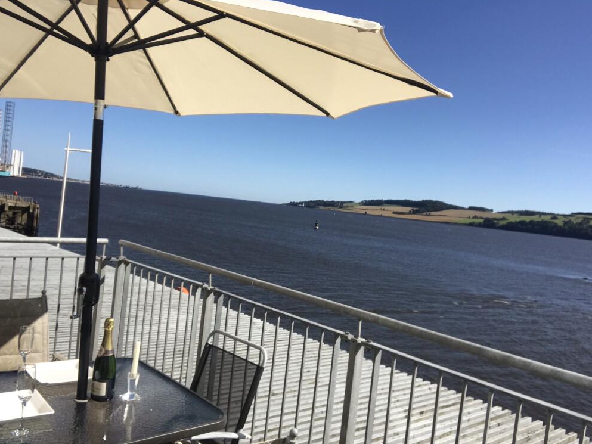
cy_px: 225
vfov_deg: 43.0
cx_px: 287
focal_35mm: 33
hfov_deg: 55.3
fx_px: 564
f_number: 2.2
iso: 25
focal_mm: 2.87
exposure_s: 1/1548
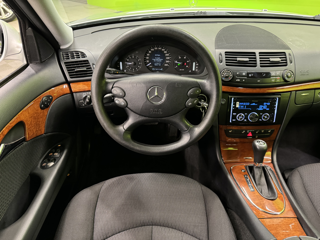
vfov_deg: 56.8
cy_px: 120
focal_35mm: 24
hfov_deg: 71.6
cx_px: 160
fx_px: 222
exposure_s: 1/33
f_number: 1.78
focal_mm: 6.76
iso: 800
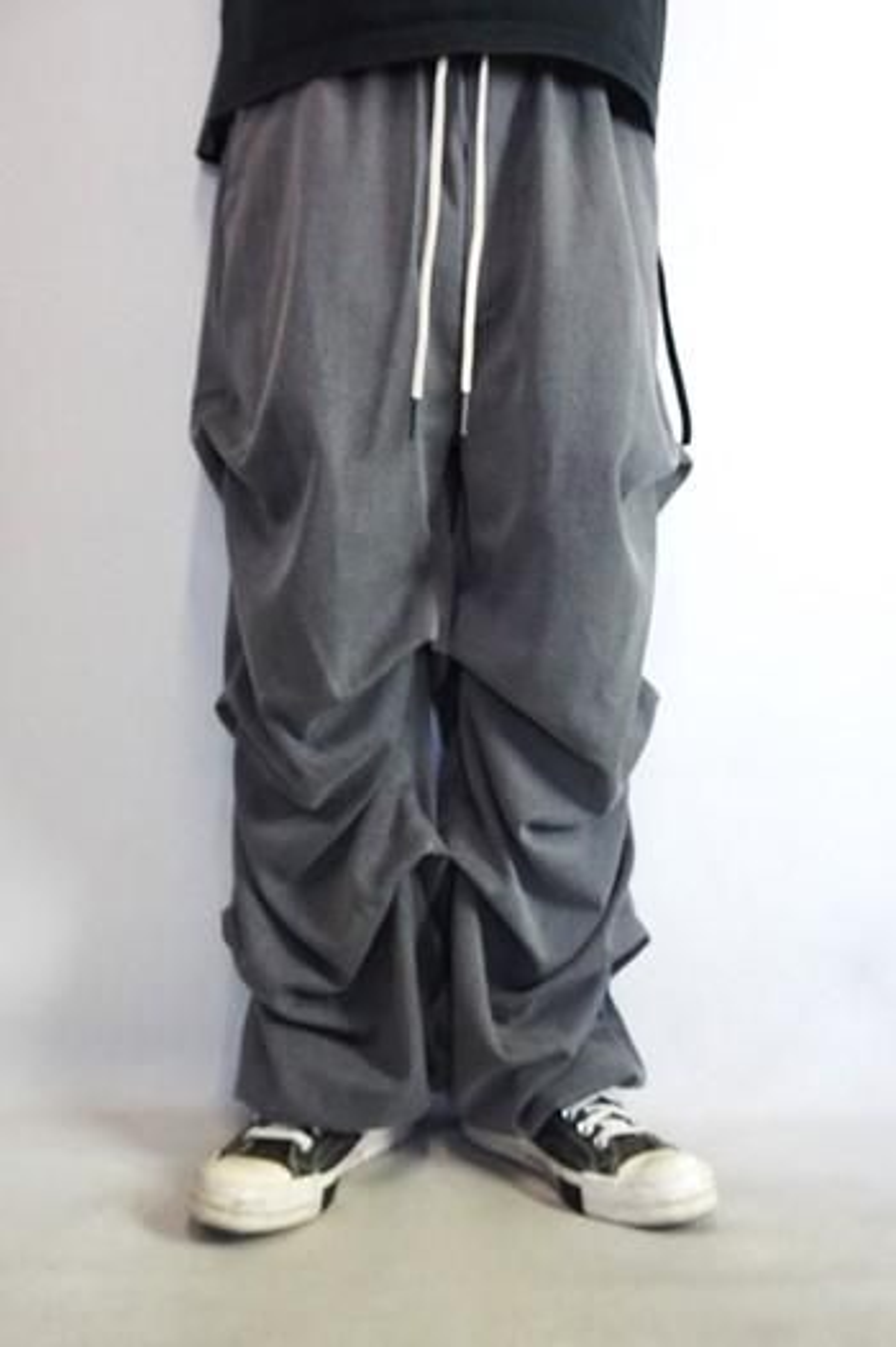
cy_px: 674
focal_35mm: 24
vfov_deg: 73.8
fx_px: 897
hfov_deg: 53.1
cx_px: 448
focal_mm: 16
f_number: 3.5
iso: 2500
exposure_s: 1/160
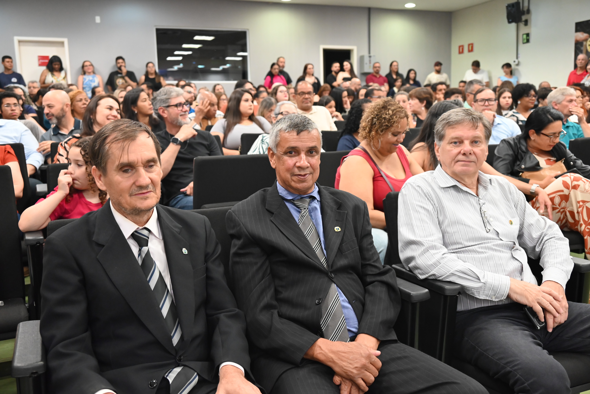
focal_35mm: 34
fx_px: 566
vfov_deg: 38.4
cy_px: 197
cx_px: 295
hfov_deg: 55.1
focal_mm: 34.5
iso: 3200
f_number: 4.8
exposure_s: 1/100
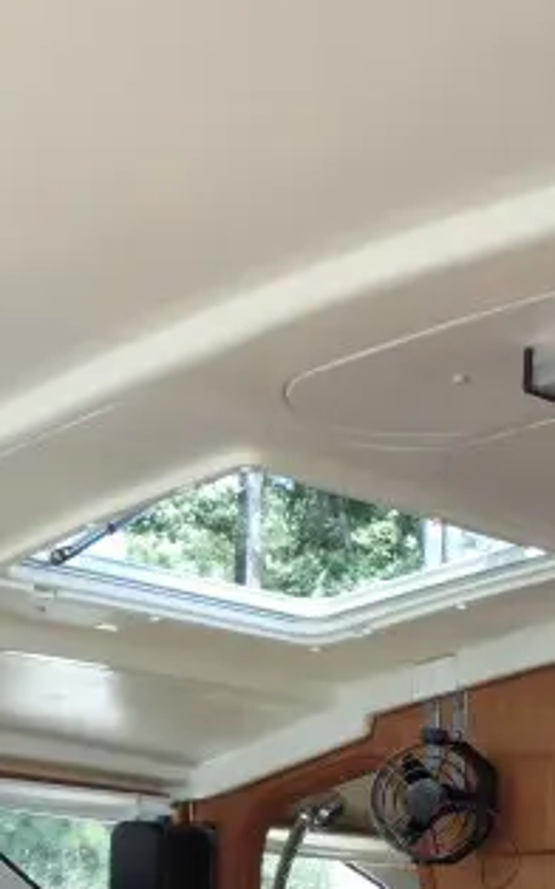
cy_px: 713
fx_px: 2883
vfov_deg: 17.4
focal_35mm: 119
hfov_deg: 10.9
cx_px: 498
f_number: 3.5
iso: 100
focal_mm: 6
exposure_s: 1/100
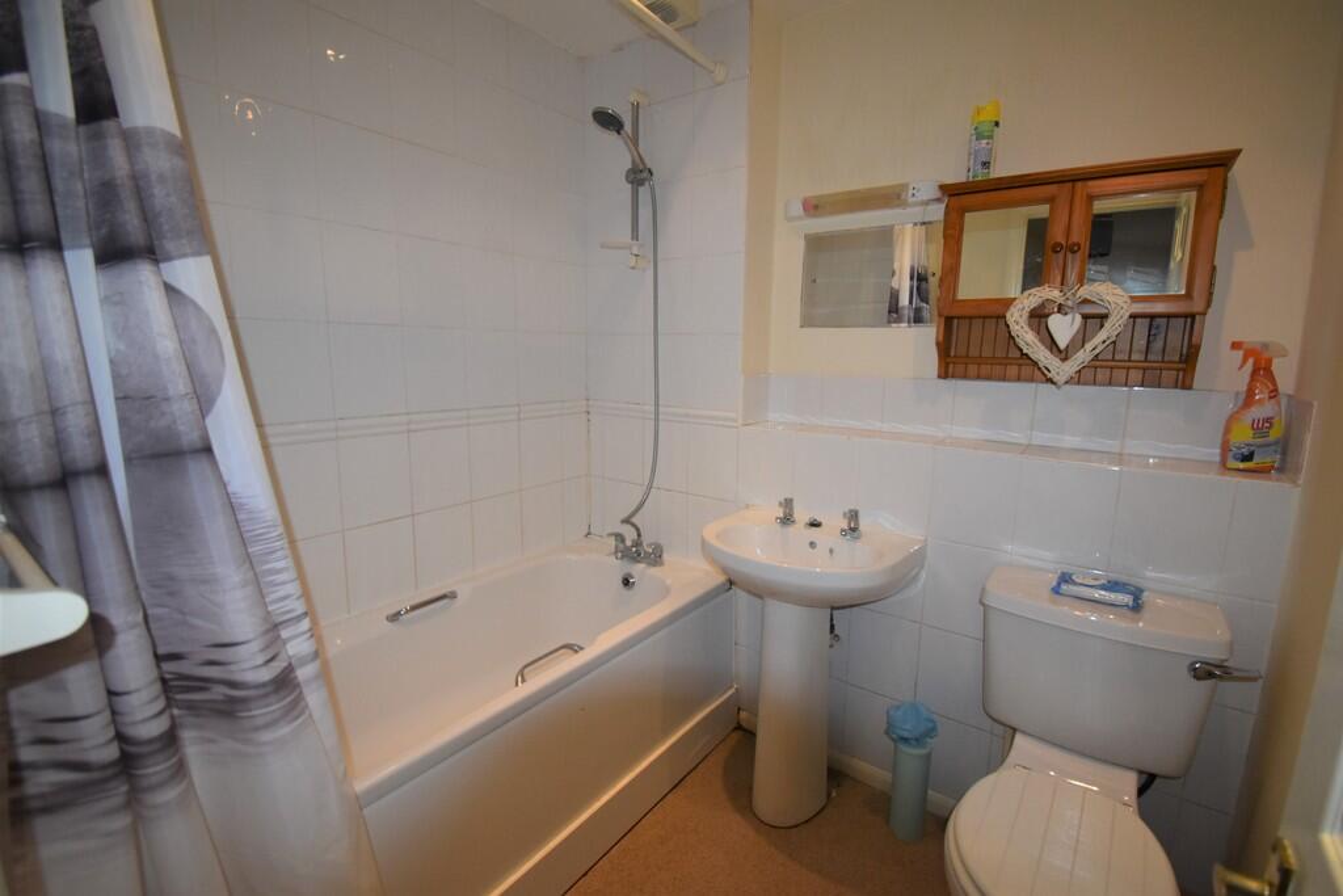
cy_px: 448
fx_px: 560
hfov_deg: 100.4
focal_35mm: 15
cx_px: 672
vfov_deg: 77.3
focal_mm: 10
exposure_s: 1/125
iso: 1000
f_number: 4.5
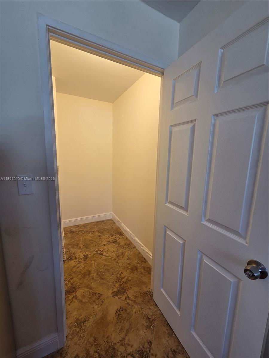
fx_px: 135
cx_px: 134
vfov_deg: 106.2
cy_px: 179
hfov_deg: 89.9
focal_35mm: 13
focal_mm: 2.2
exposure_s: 1/120
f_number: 2.2
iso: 125
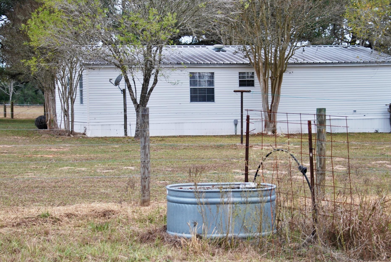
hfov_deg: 23.6
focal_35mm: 86
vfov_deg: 15.9
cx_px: 188
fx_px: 935
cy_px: 126
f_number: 5.6
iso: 160
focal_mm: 52
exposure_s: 1/125
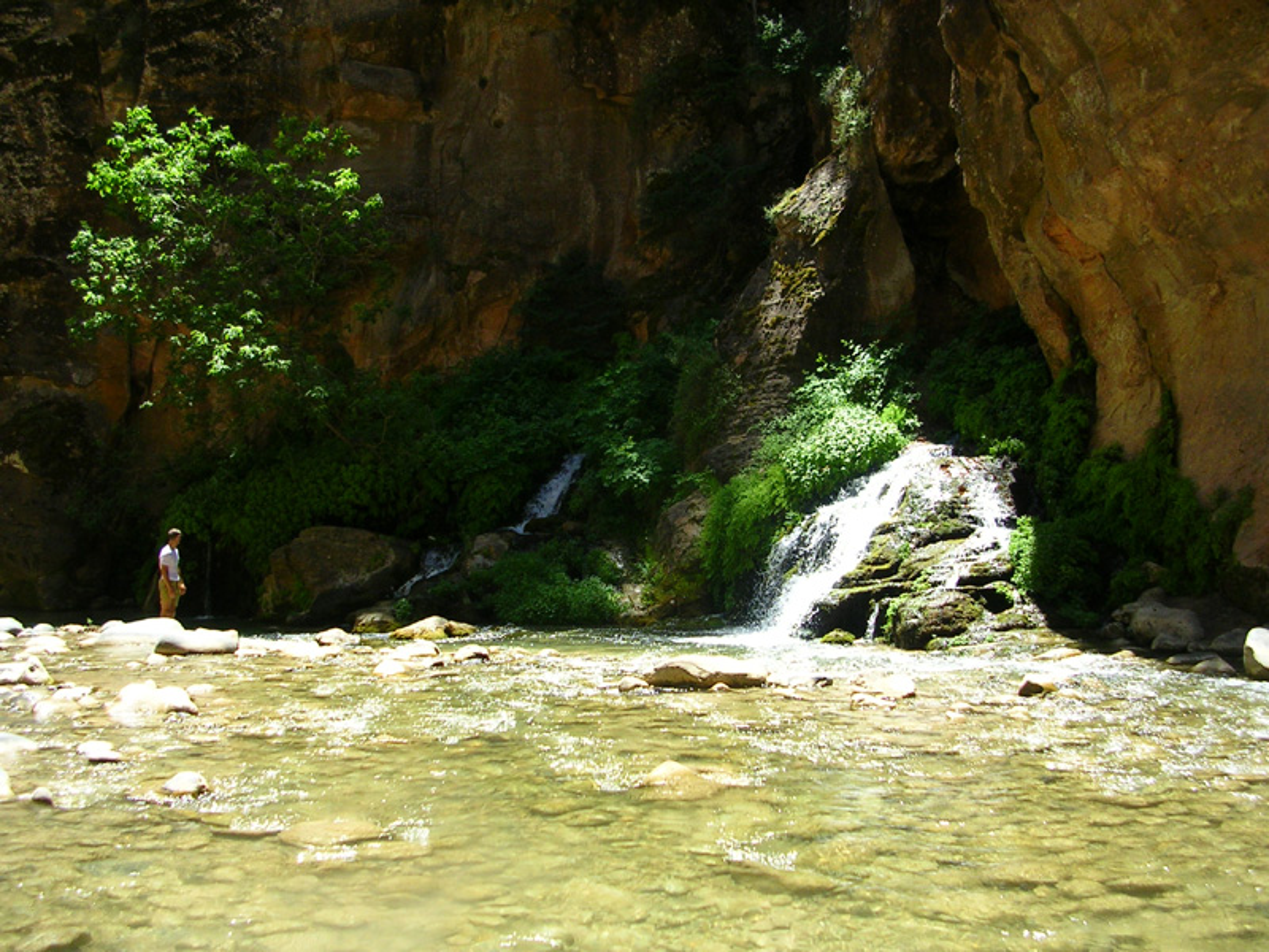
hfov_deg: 49.0
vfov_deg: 37.7
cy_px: 476
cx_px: 634
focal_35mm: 38
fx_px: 1393
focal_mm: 5.8
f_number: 2.8
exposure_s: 1/347
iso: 50
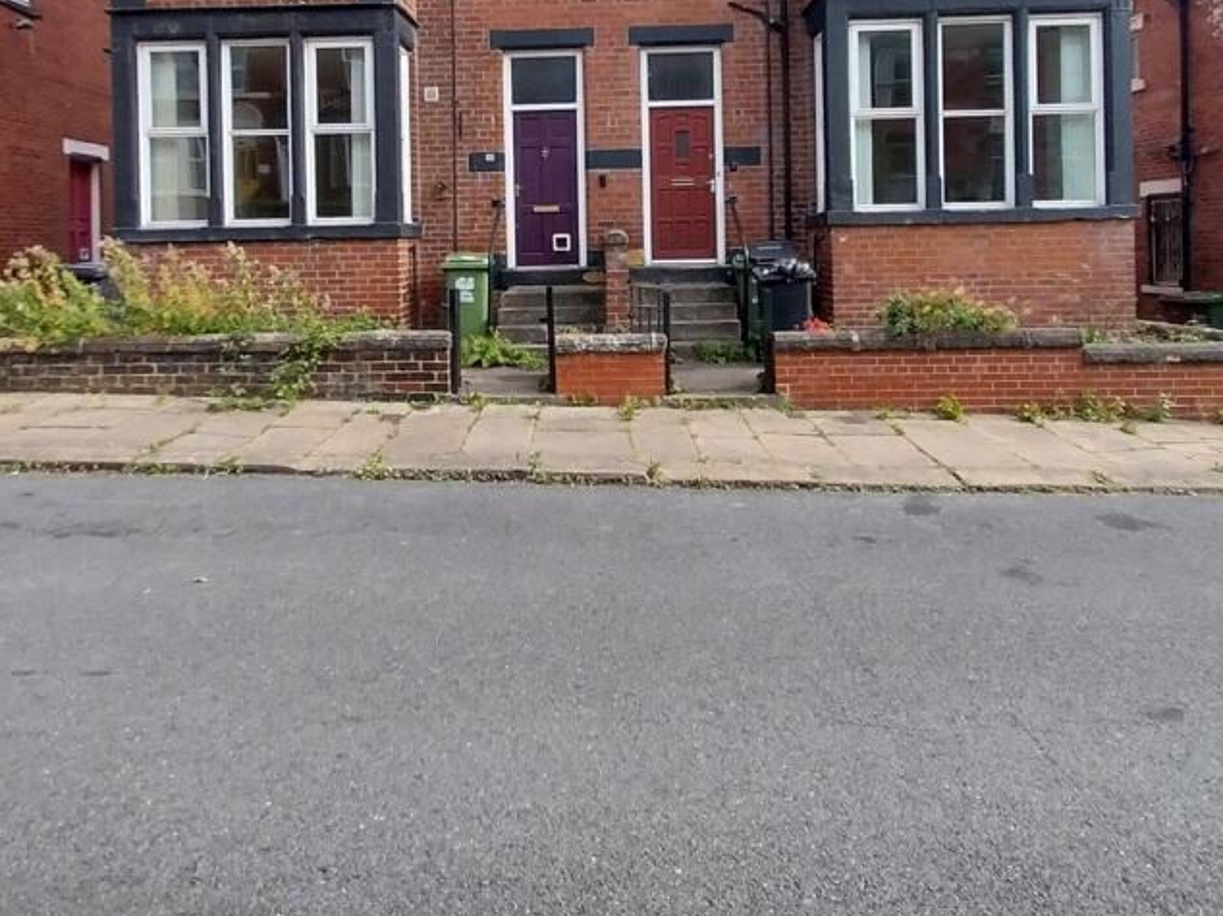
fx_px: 742
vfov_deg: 60.1
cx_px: 583
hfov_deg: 79.0
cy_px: 233
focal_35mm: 21
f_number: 2.2
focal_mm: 1.13
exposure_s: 1/796
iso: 64
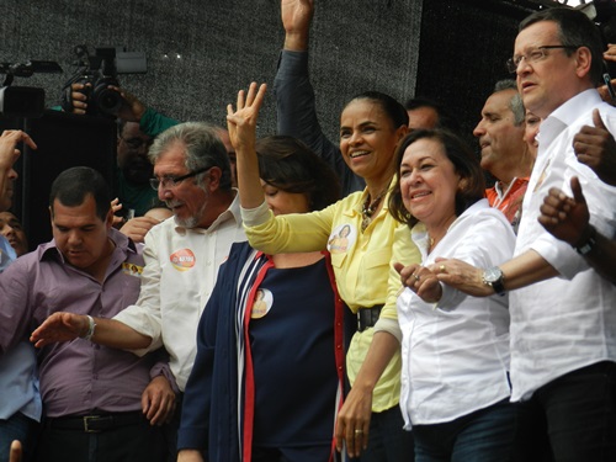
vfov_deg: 12.9
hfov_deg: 17.1
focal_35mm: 115
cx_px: 308
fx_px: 2046
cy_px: 231
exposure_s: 1/400
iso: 160
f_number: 4.8
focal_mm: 20.5
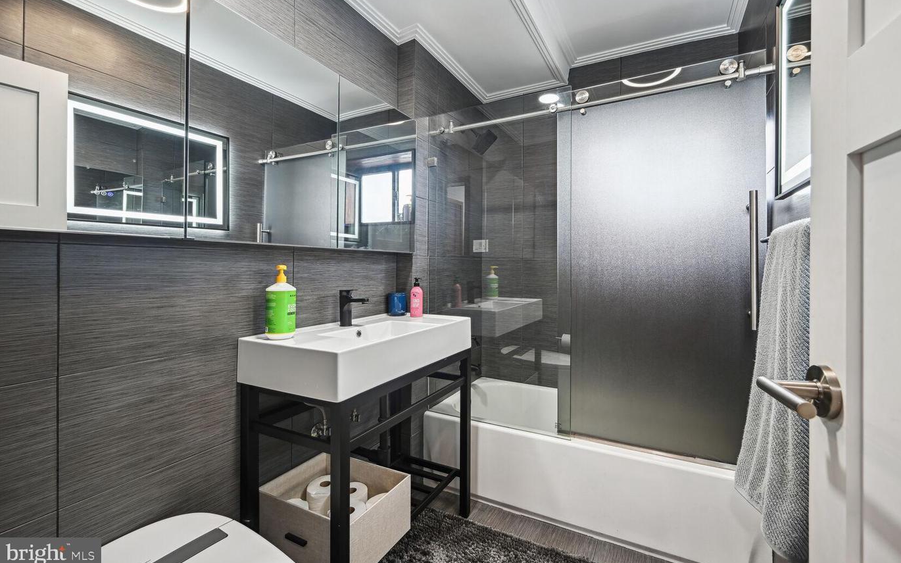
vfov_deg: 74.6
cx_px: 472
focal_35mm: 15
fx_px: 368
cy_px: 255
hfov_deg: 101.4
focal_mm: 14
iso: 200
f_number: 9
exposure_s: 1/5
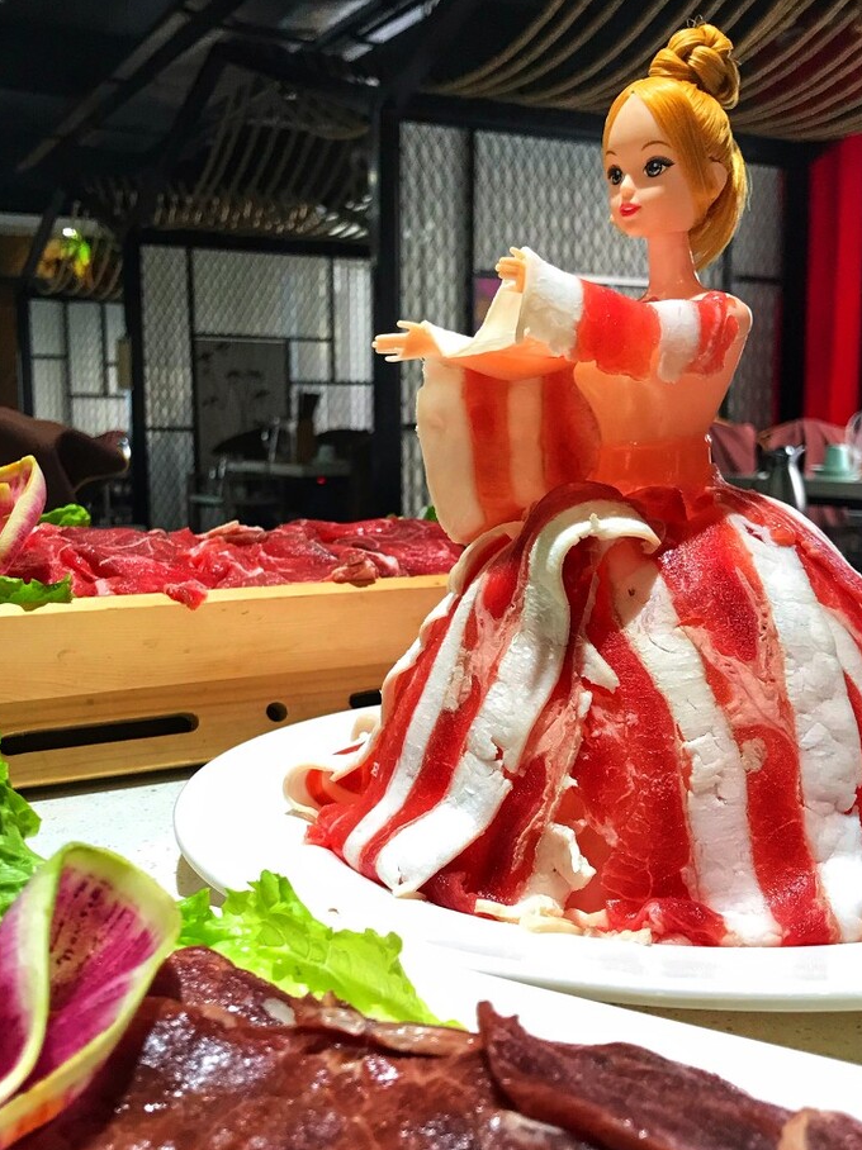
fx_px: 1230
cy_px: 603
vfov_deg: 50.1
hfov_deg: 38.6
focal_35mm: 37
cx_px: 399
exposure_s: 1/25
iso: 40
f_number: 1.8
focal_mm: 3.99
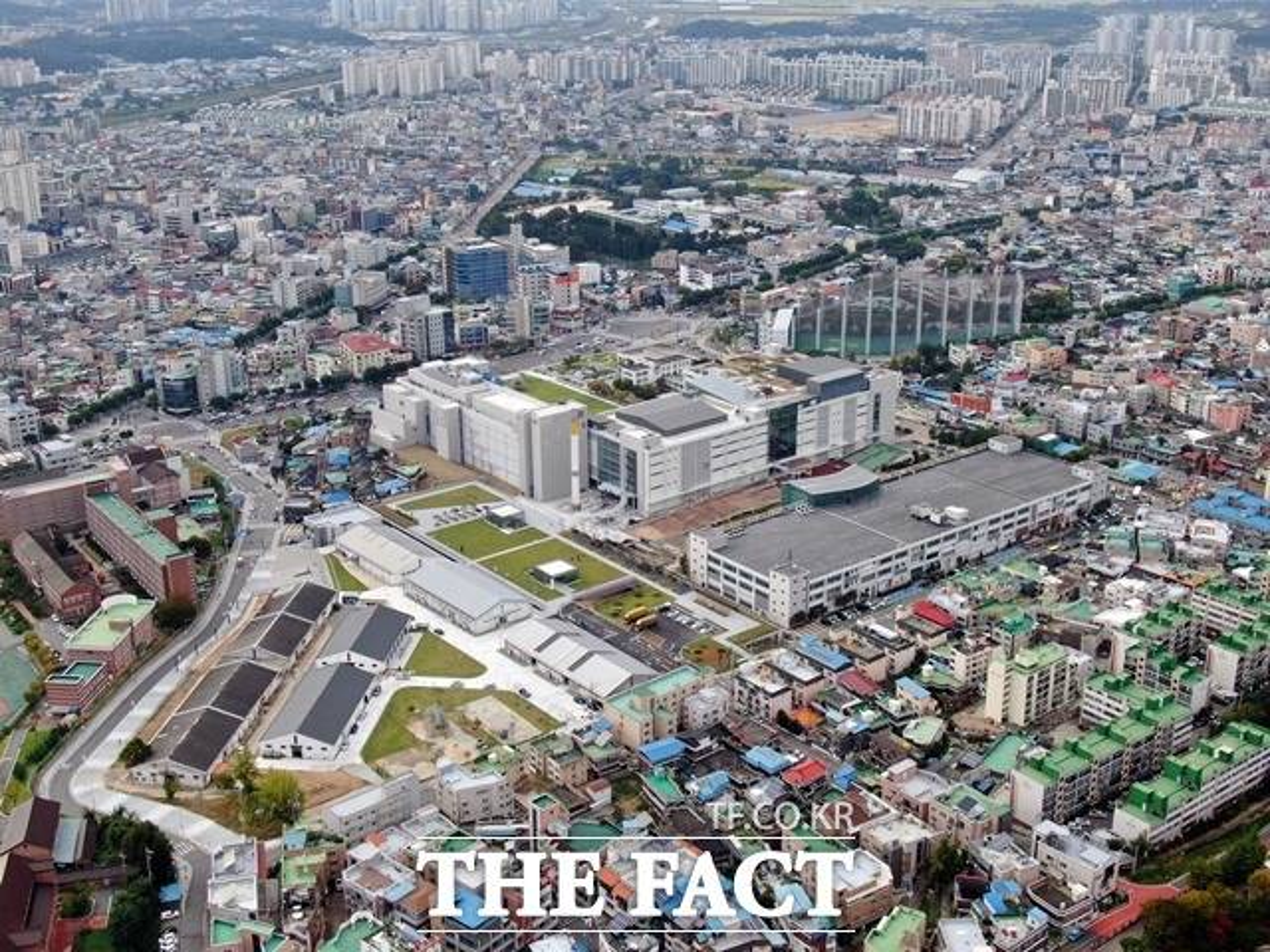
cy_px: 476
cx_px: 635
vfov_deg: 34.3
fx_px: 1541
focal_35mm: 42
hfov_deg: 44.8
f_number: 3.5
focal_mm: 7.23
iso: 160
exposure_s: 1/30
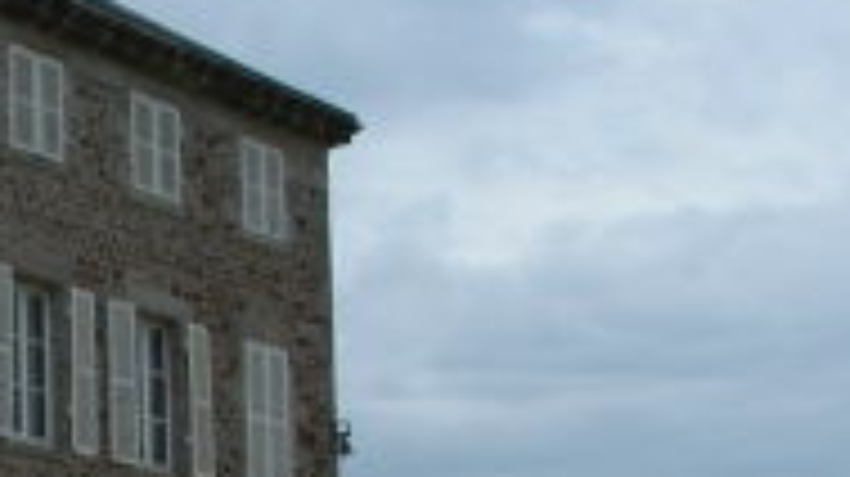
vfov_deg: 8.7
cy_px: 436
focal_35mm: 138
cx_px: -382
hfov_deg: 14.6
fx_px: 3108
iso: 100
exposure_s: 1/448
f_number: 7.1
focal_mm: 8.9
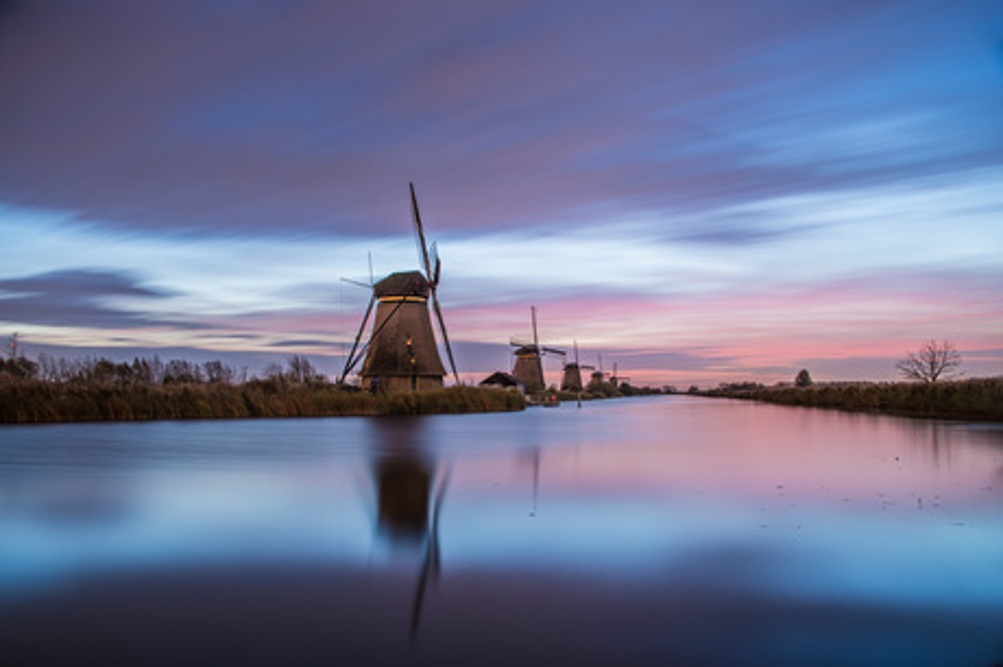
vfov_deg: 41.1
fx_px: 891
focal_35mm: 32
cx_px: 502
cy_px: 334
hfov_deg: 58.8
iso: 100
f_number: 5.6
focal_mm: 32
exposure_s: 90
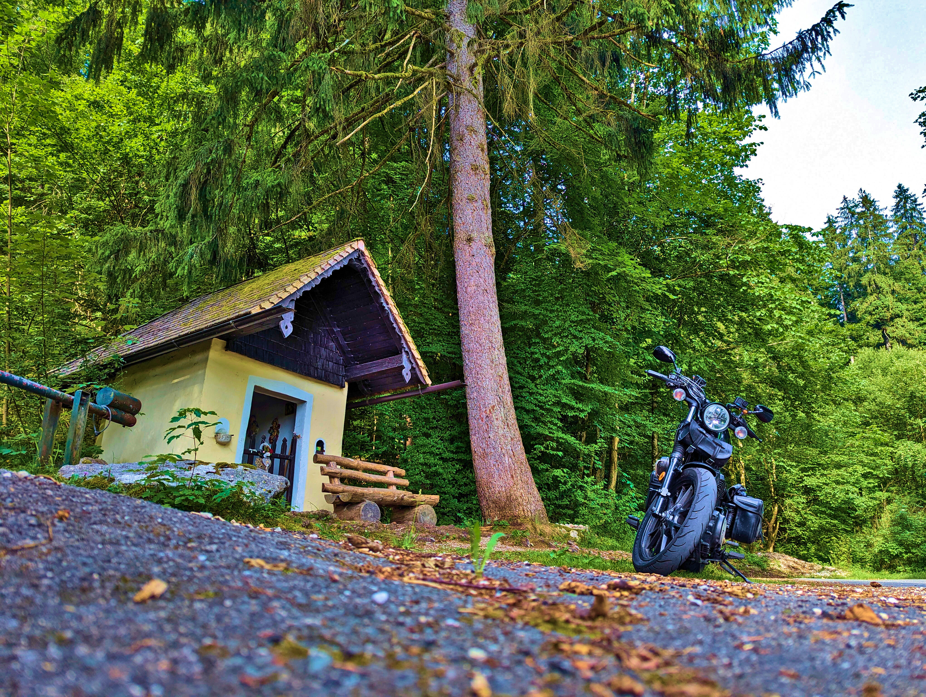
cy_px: 348
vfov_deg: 56.9
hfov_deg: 71.5
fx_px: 643
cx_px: 463
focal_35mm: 24
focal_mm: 6.81
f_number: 1.85
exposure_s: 1/252
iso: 37
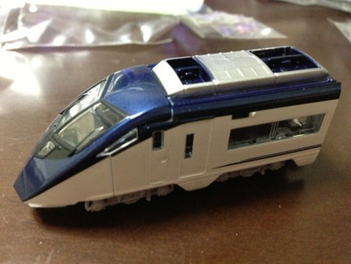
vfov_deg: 43.0
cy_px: 132
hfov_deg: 55.3
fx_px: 335
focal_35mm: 33
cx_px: 176
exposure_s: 1/15
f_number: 2.4
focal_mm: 4.13
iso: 800
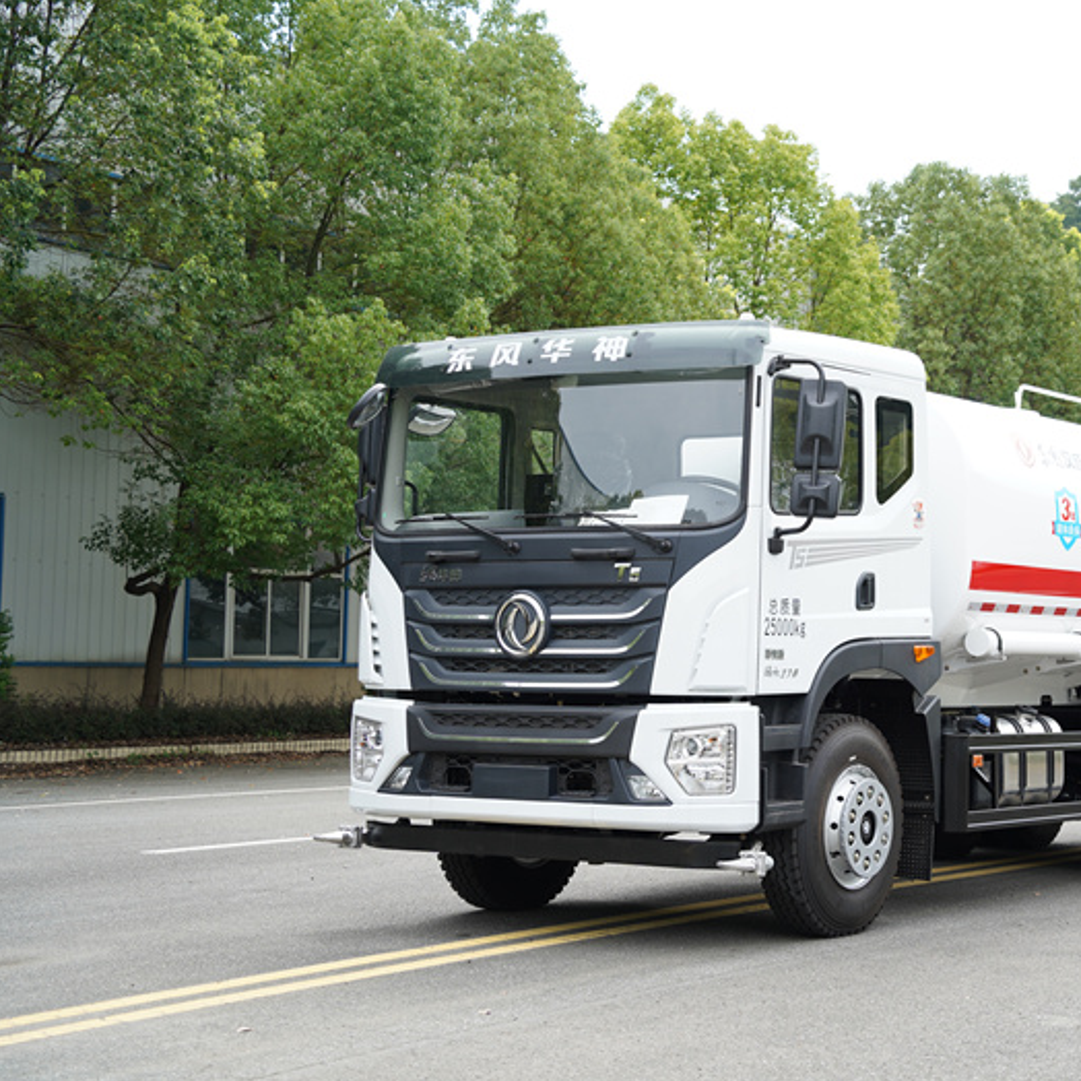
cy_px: 542
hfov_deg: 27.8
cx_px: 805
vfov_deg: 28.2
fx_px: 2155
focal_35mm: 61
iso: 100
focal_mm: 47
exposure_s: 1/400
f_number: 3.5
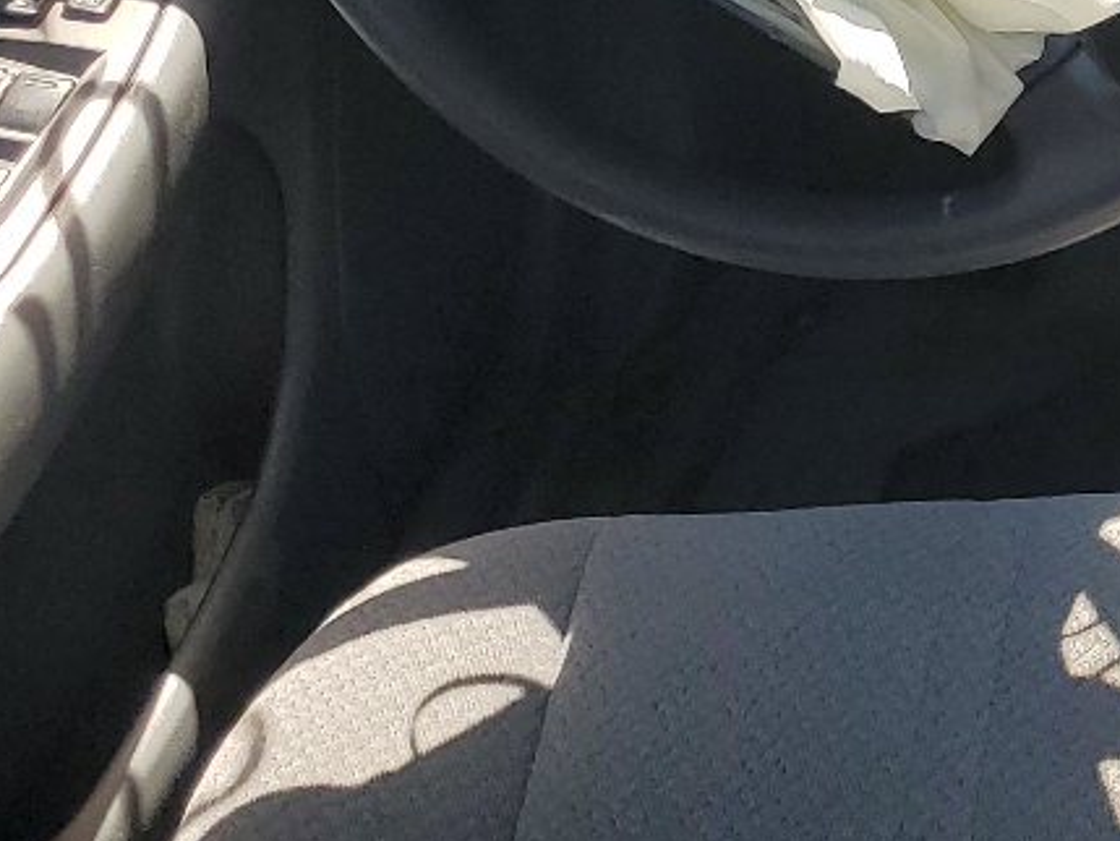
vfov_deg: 15.2
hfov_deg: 17.4
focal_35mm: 97
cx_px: 1867
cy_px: 460
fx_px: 3139
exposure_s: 1/833
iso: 50
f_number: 1.5
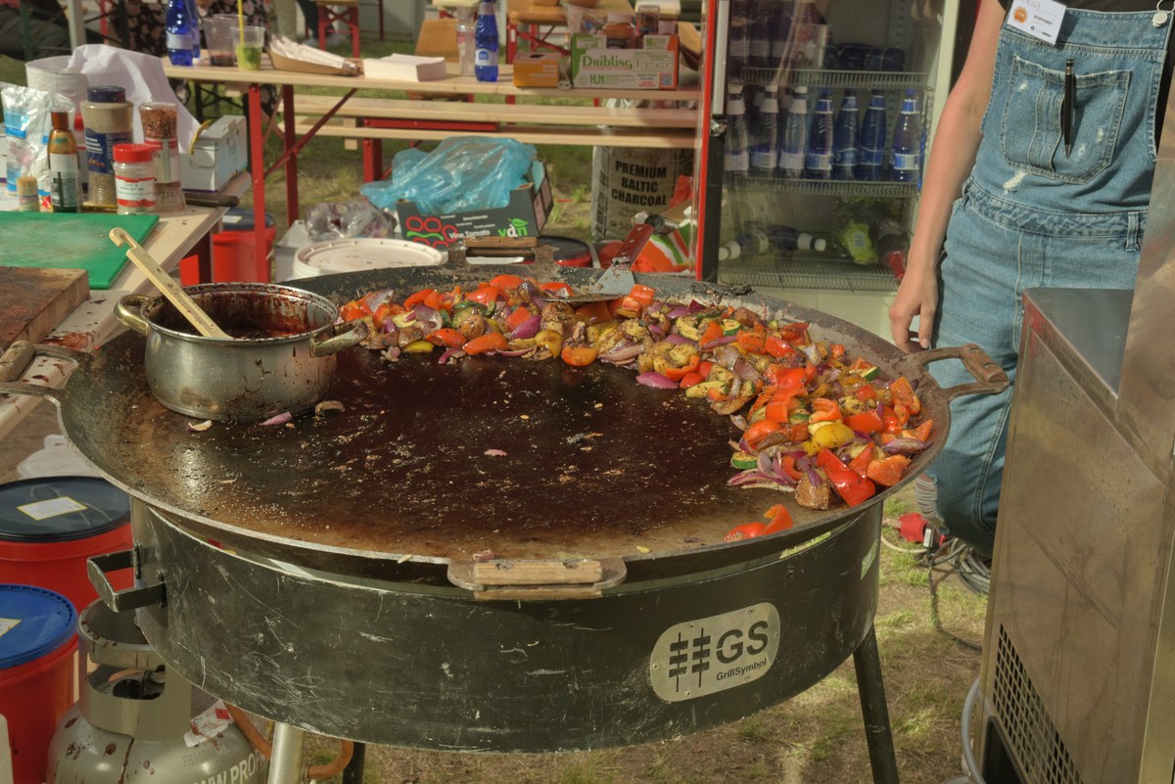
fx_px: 1698
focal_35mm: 52
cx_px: 588
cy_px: 392
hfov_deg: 38.2
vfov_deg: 26.0
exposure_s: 1/80
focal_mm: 52
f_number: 9
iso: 100
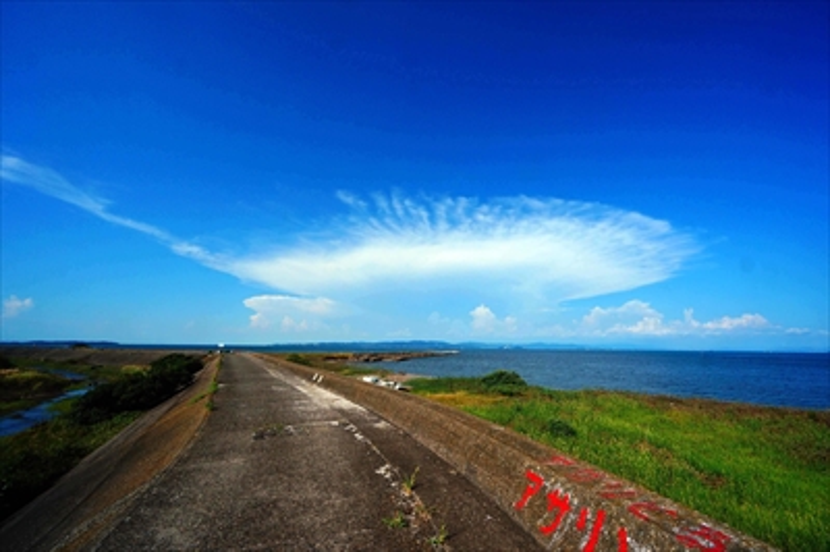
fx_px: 346
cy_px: 276
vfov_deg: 77.2
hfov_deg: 100.4
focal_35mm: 15
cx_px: 415
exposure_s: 1/640
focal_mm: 10
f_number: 8
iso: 100
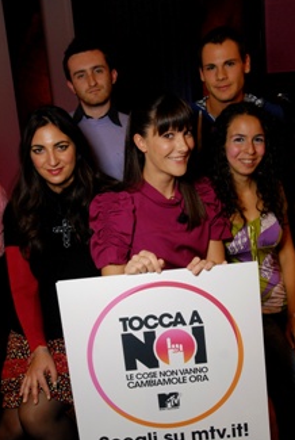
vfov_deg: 43.8
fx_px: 546
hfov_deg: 30.2
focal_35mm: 45
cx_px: 162
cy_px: 242
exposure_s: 1/100
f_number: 5.6
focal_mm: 25
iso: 400
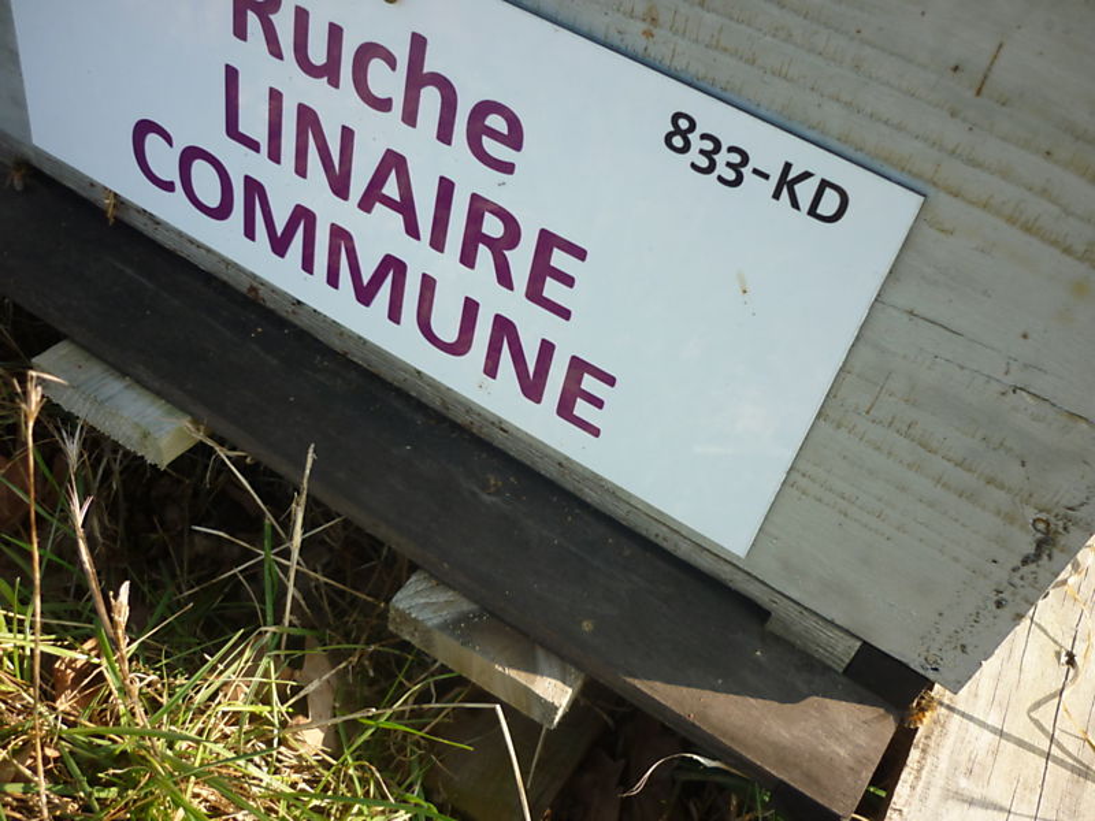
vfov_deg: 42.9
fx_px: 1044
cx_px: 548
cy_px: 410
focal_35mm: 33
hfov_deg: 55.4
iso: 80
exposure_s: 1/320
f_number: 2.8
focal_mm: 5.5
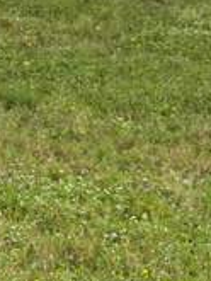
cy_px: -307
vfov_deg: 9.5
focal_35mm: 192
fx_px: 1558
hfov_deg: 7.3
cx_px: -279
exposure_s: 1/3401
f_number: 1.78
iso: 100
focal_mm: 6.76
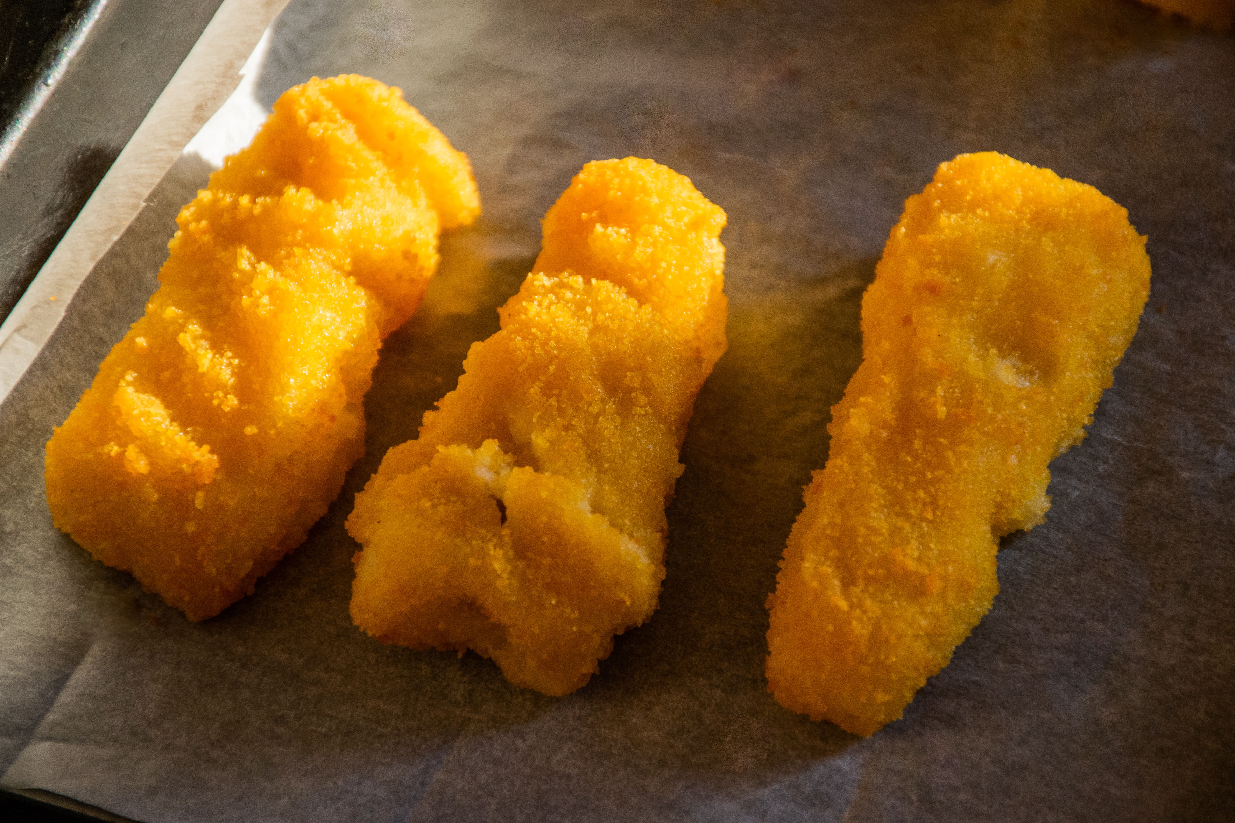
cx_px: 618
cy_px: 412
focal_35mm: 183
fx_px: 6277
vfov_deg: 7.5
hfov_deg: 11.2
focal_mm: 122
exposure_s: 1/60
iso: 320
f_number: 7.1
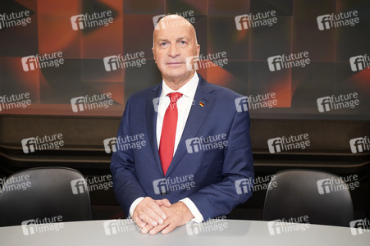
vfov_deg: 39.9
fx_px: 339
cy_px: 123
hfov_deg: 57.3
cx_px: 185
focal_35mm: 33
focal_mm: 33
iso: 2000
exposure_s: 1/125
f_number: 5.6
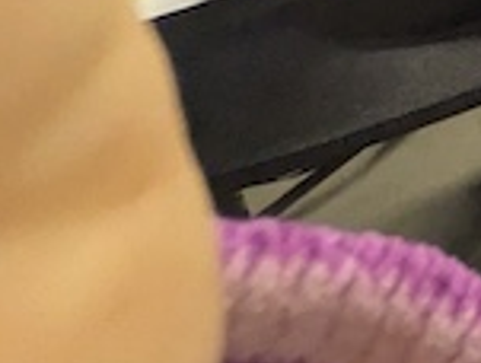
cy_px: -463
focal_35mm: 74
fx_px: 1031
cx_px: 1220
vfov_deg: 14.5
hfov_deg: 14.2
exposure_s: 1/100
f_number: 2.2
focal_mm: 1.83
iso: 313
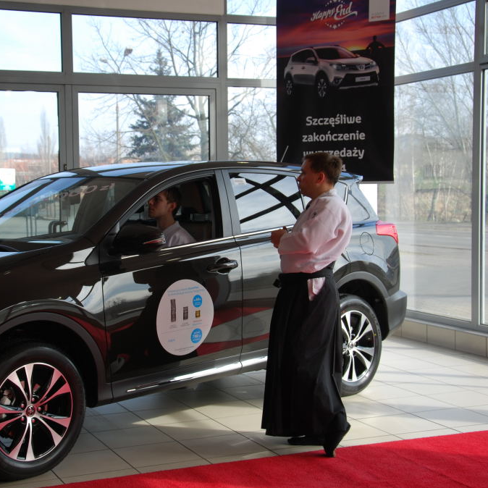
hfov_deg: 27.6
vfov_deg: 27.7
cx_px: 190
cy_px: 242
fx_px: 989
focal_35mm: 62
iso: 100
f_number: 5.6
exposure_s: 1/125
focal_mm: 32
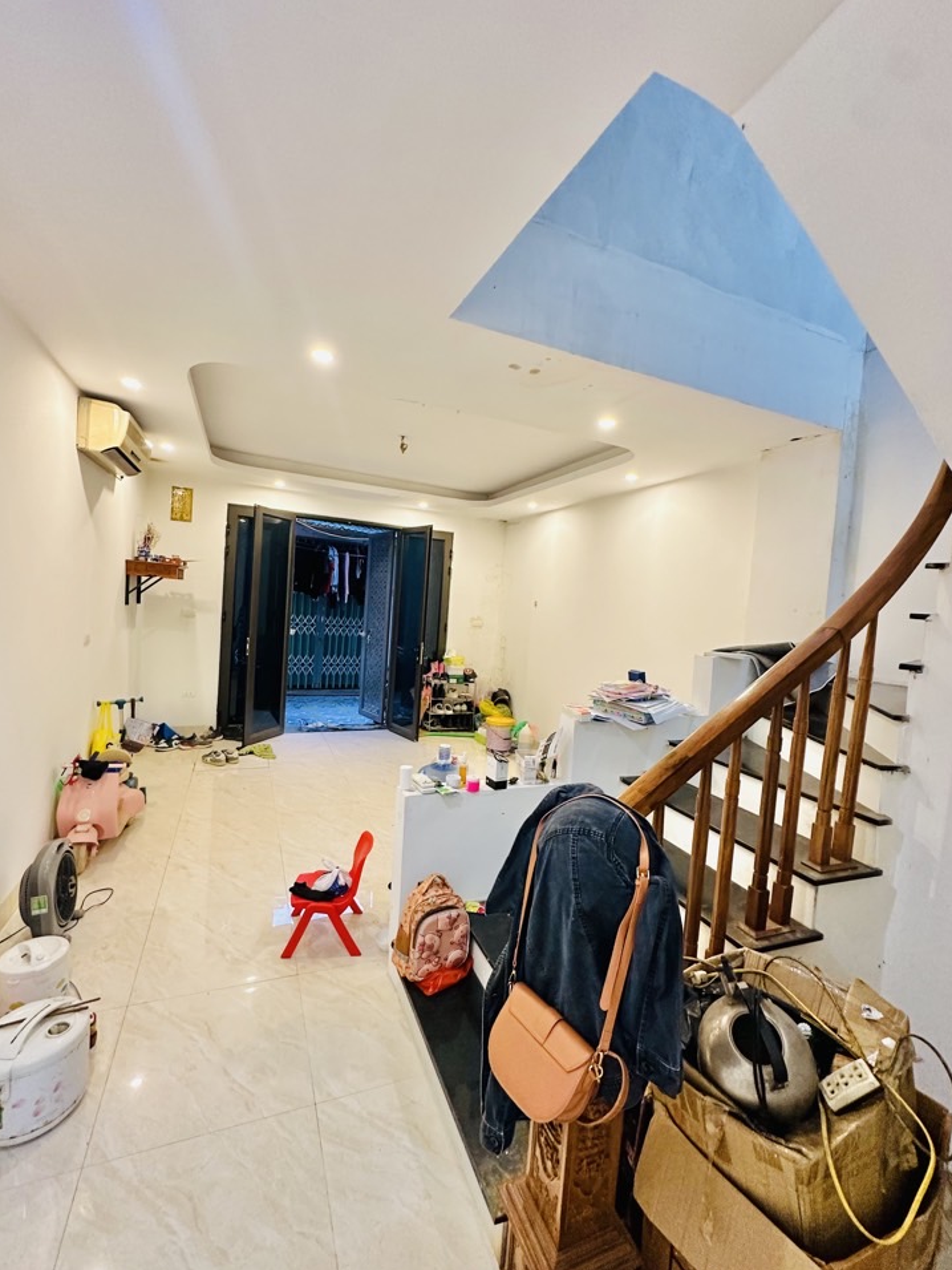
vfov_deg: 98.2
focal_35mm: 15
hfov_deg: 81.7
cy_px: 627
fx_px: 550
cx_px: 466
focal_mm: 2.22
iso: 250
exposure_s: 1/50
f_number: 2.2
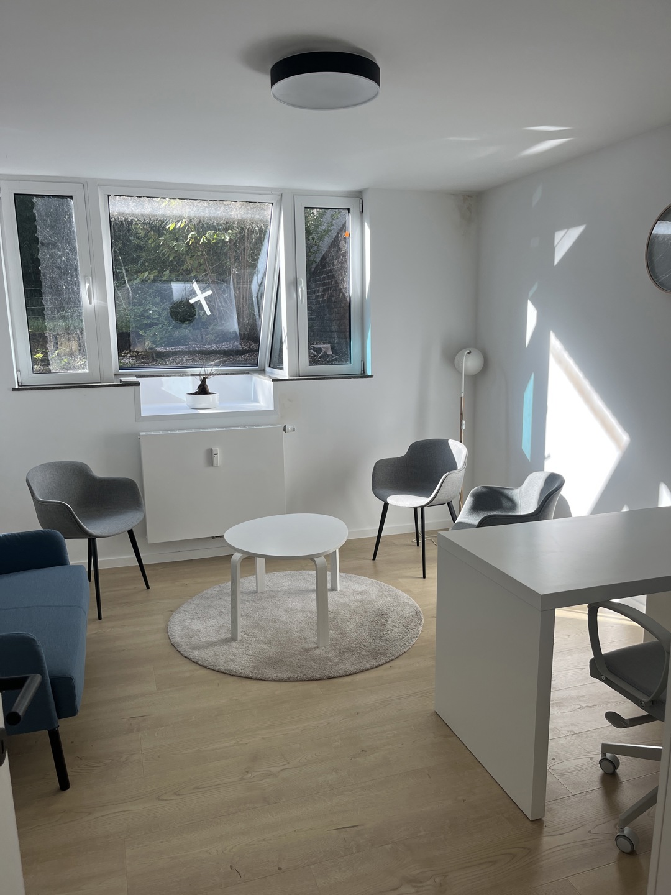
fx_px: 672
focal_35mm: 26
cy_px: 448
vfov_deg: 67.3
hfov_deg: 53.1
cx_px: 336
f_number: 1.6
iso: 50
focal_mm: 5.1
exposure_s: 1/345
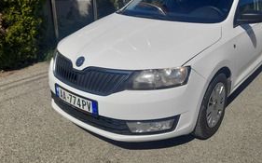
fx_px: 243
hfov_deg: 56.1
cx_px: 162
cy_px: 59
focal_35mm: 34
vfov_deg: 36.9
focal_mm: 4.6
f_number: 2
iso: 20
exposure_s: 1/1905
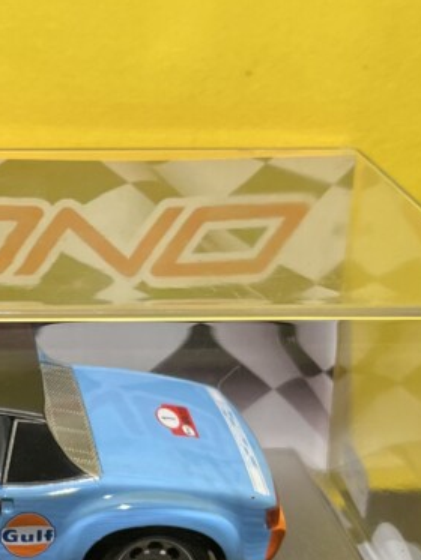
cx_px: -105
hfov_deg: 15.3
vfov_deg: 21.0
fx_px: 1507
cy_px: 360
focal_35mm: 93
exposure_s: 1/100
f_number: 1.6
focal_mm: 5.1
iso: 125
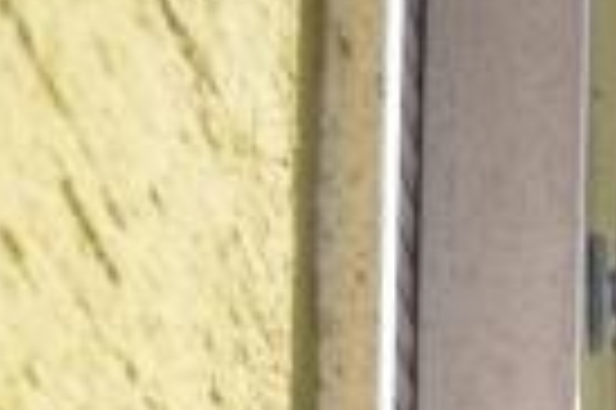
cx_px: 1421
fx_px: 1914
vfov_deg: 8.7
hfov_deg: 13.8
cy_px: 1426
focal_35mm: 112
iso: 100
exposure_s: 1/200
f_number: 7.1
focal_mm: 10
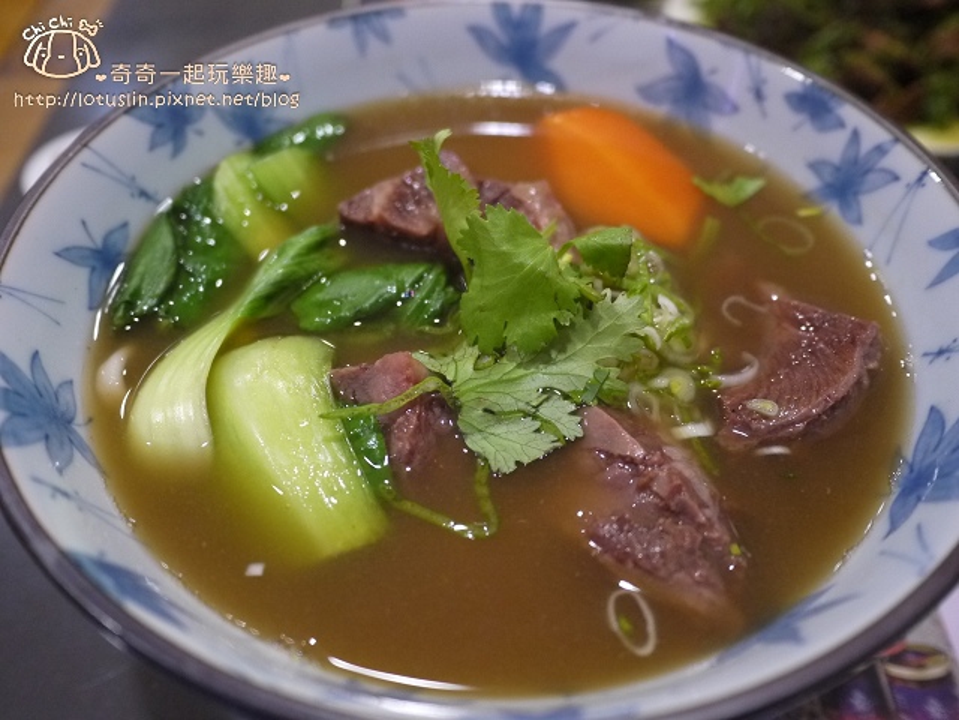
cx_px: 480
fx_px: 776
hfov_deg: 63.4
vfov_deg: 49.7
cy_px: 360
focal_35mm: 28
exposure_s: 1/40
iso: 800
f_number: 2.5
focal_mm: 14
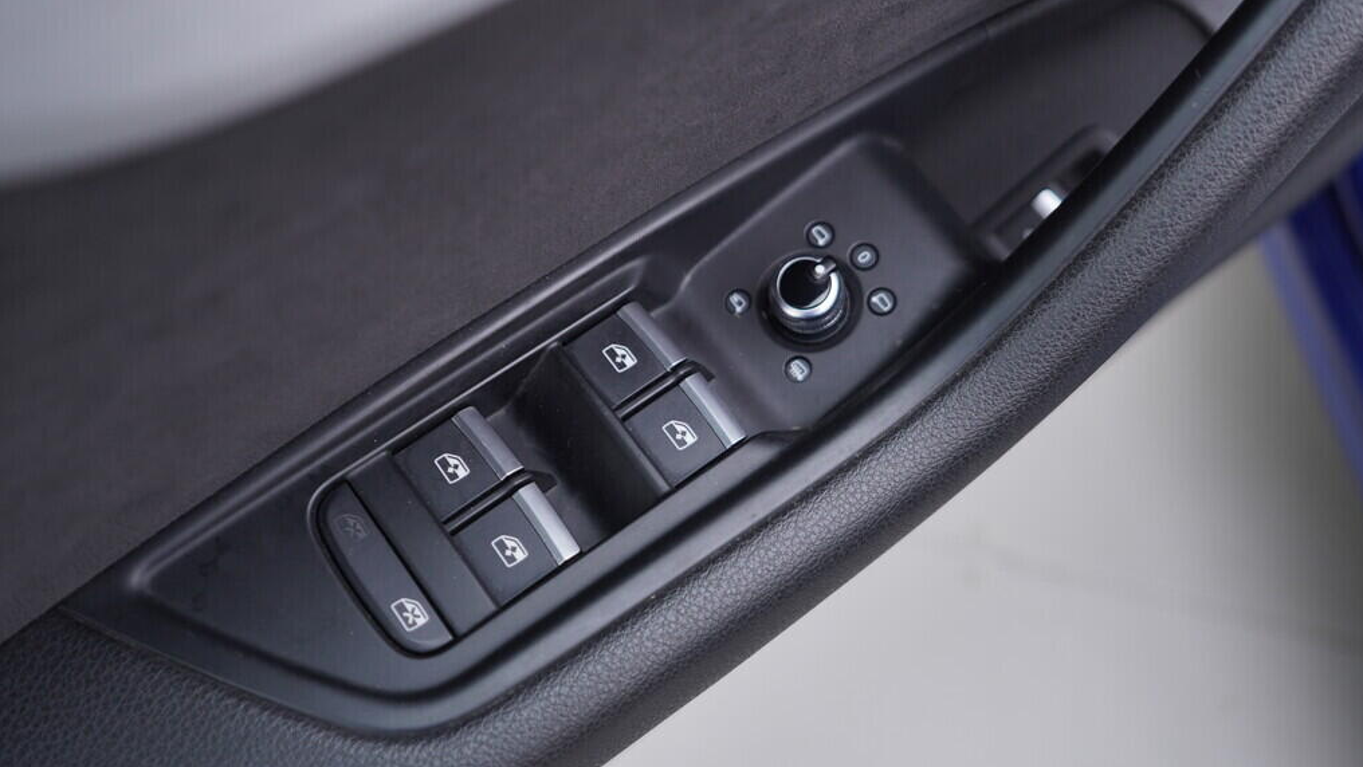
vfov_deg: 31.2
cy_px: 380
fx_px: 1374
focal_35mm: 38
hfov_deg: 52.8
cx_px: 686
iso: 125
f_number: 2.8
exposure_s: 1/40
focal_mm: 24
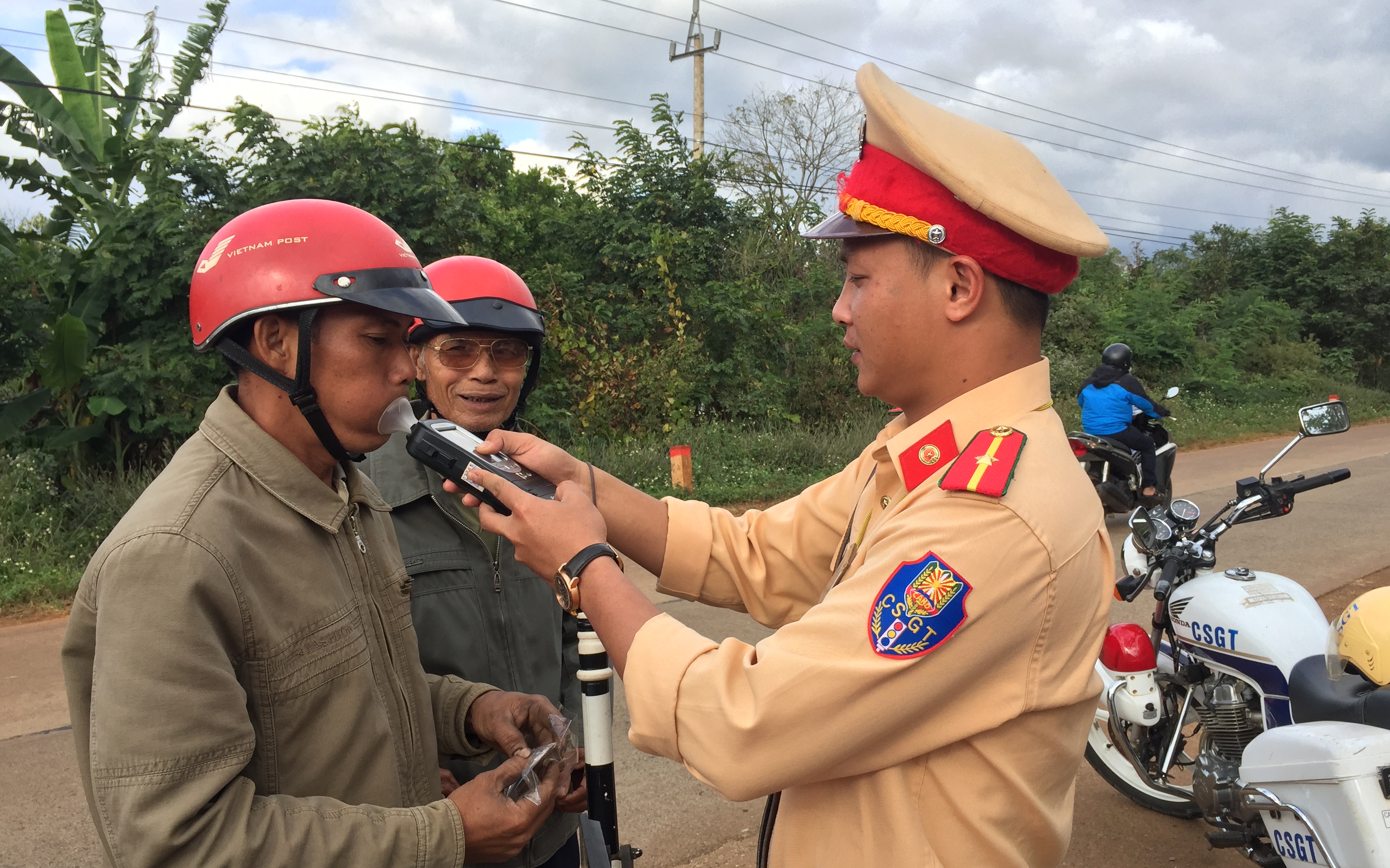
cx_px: 696
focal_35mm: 31
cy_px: 510
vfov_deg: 40.5
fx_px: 1174
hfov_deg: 61.2
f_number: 2.2
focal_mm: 4.15
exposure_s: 1/670
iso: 32
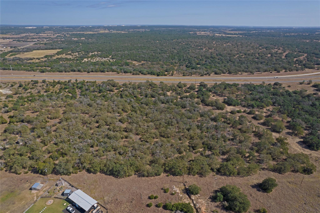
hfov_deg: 78.6
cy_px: 106
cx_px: 160
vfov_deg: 57.2
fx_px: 195
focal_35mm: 22
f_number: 2.8
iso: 140
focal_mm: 8.38
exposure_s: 1/2500
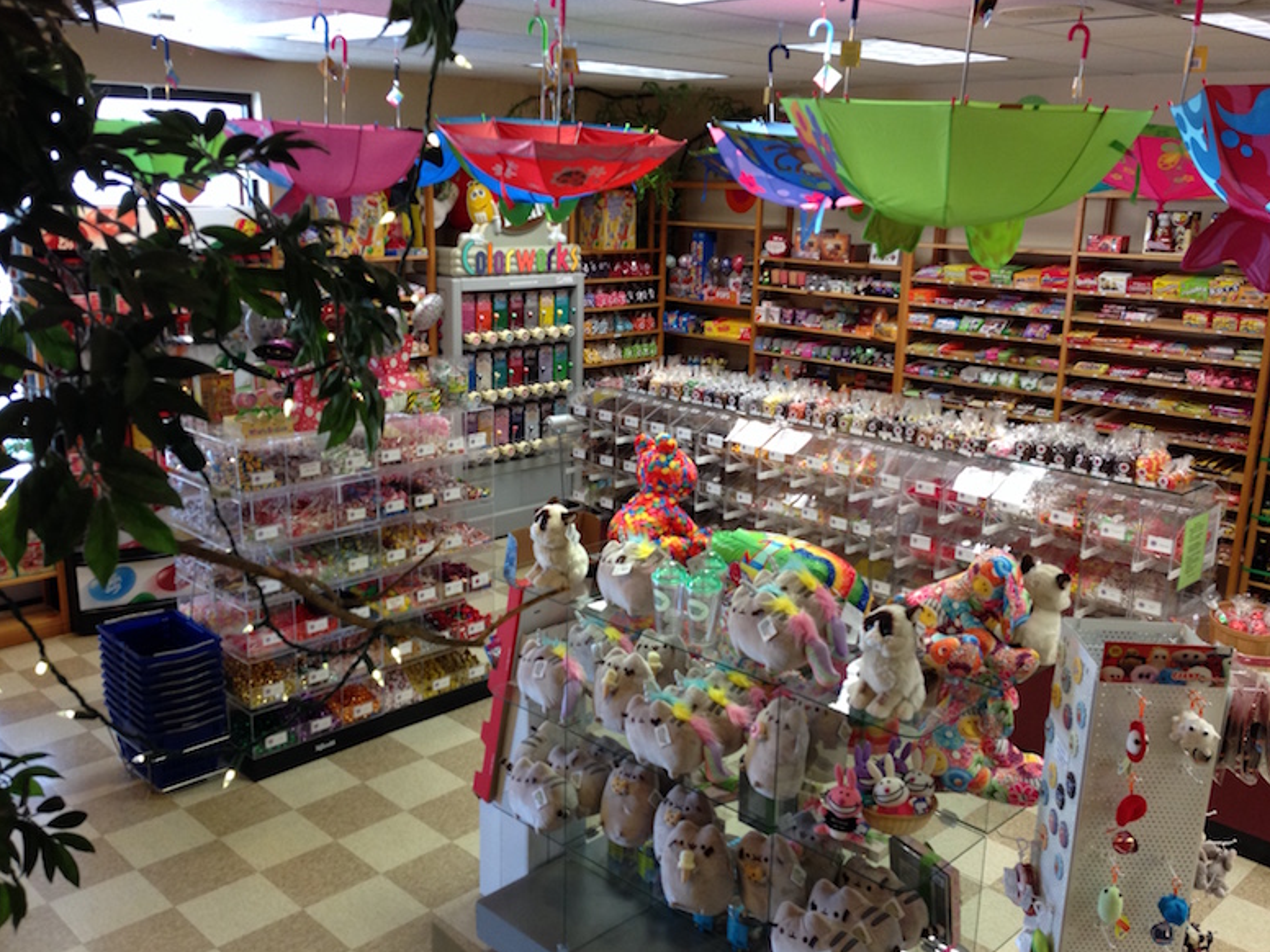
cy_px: 481
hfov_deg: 54.0
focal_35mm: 34
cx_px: 648
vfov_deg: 41.8
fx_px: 1247
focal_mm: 4.12
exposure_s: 1/20
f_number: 2.4
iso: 100
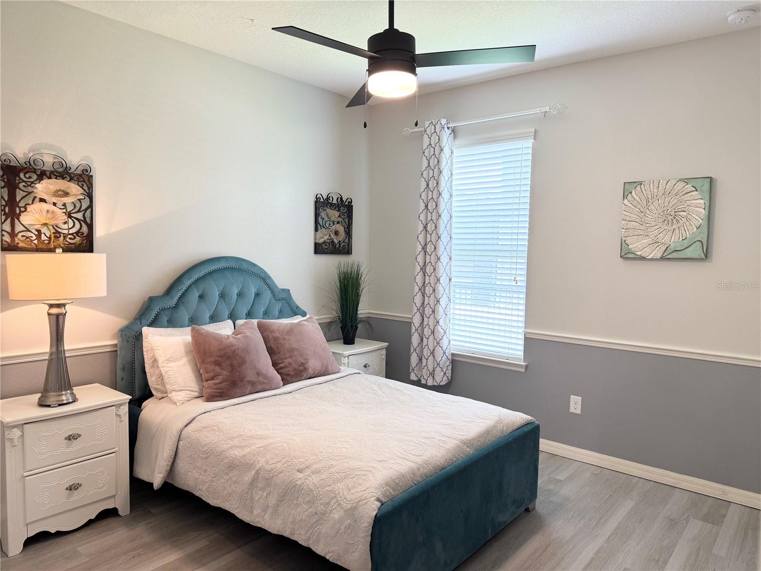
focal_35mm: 24
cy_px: 286
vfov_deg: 56.8
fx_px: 528
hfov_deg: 71.6
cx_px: 380
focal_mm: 6.76
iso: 125
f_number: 1.78
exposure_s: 1/60
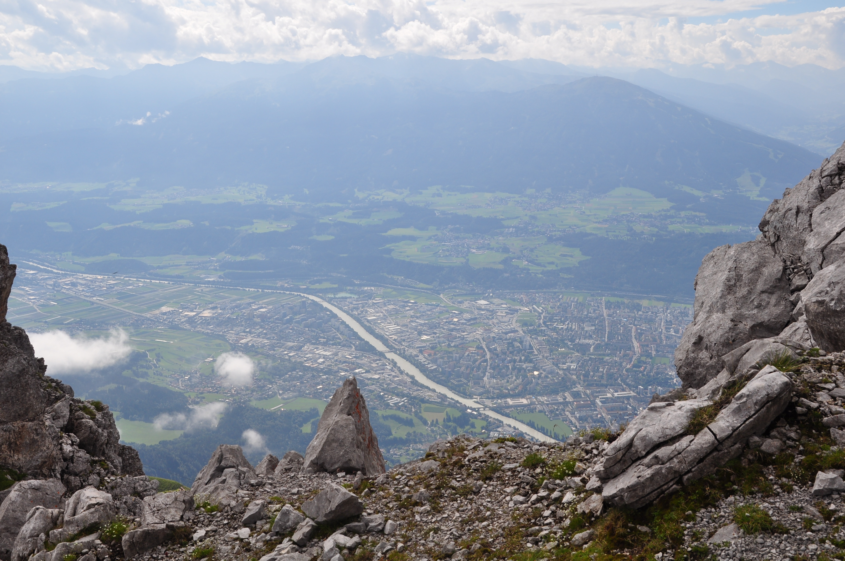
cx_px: 422
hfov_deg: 51.3
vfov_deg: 35.4
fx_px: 879
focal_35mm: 38
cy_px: 280
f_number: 11
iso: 200
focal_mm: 25
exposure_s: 1/400
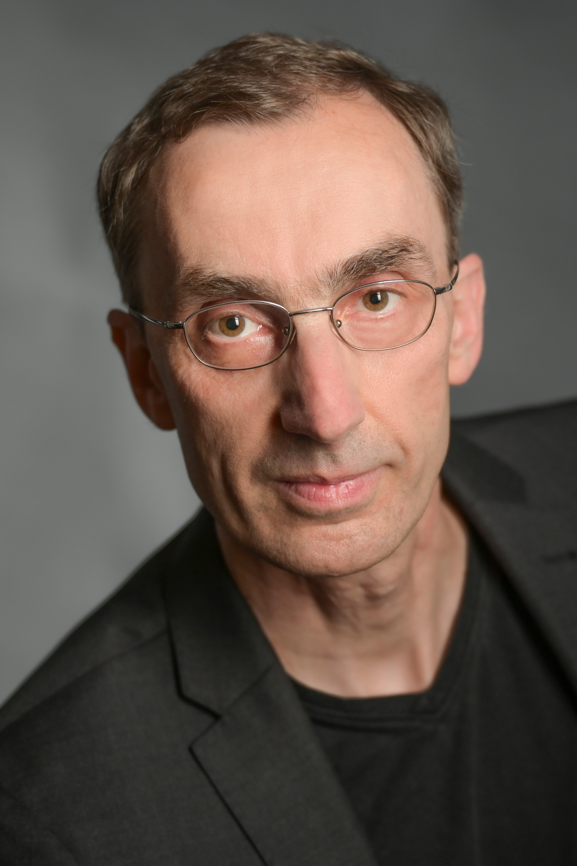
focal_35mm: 94
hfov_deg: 14.6
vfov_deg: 21.7
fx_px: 2260
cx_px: 288
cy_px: 433
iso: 200
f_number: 2.8
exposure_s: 1/125
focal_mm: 94
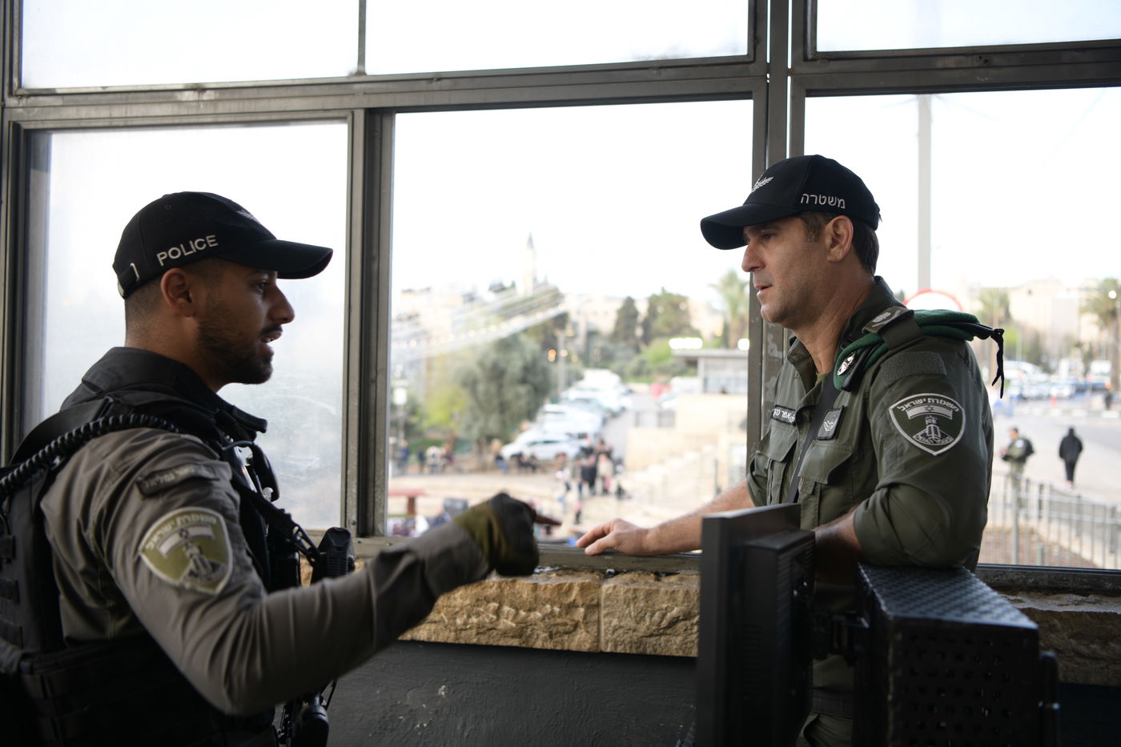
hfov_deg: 55.8
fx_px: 1059
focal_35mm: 34
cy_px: 374
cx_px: 560
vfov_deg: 38.9
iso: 100
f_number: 2.8
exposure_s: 1/160
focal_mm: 34
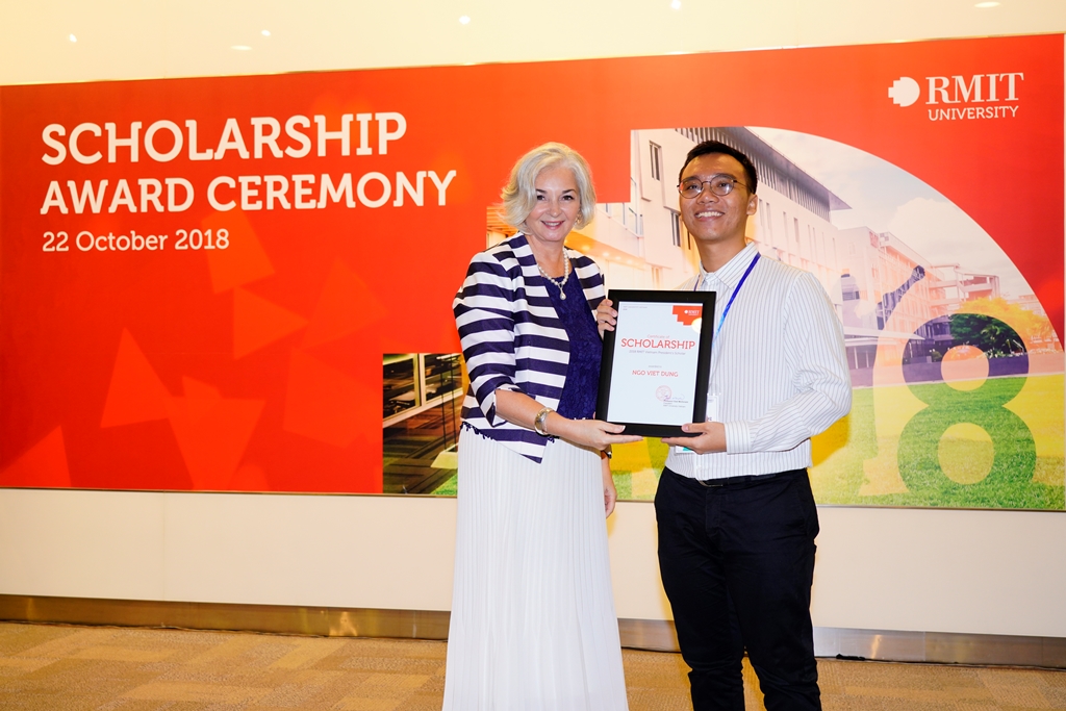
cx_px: 533
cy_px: 356
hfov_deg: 48.5
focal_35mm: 40
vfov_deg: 33.4
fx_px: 1185
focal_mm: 40
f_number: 4.5
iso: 800
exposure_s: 1/80
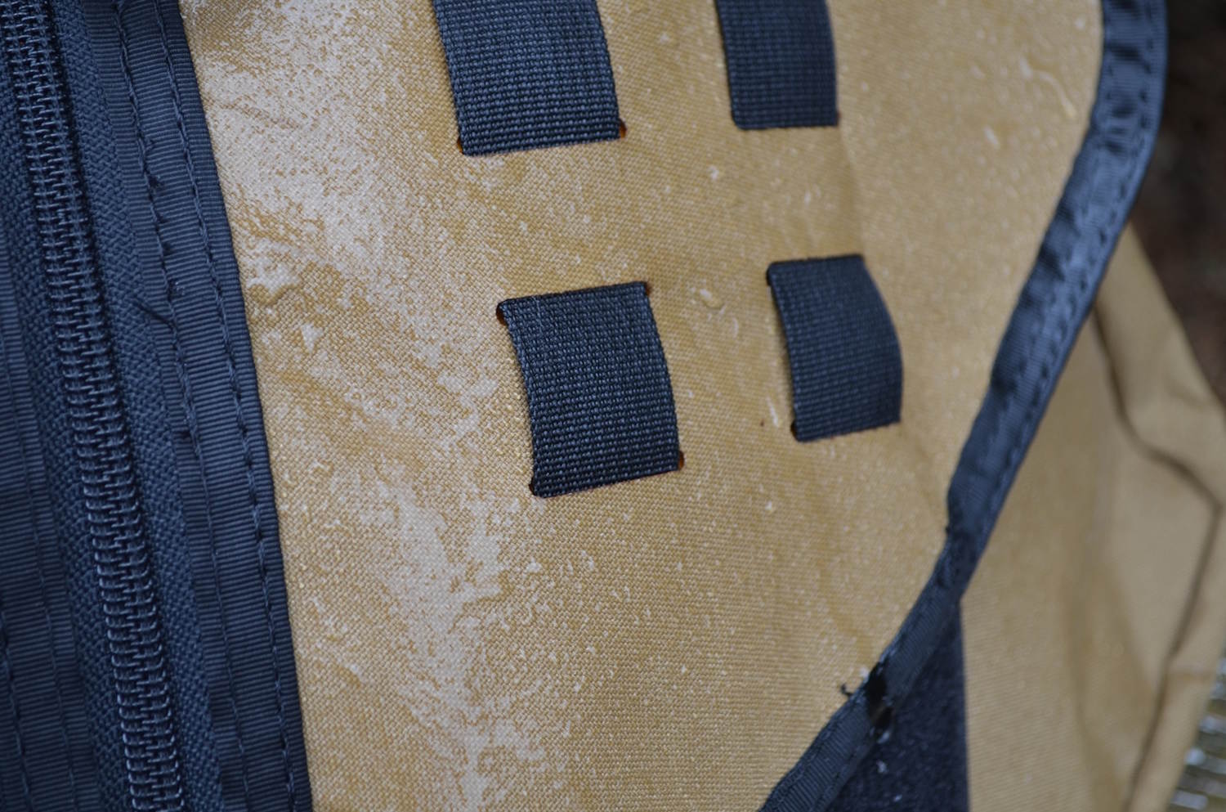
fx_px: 2243
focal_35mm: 66
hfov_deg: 30.6
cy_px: 406
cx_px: 613
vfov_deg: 20.5
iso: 200
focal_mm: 44
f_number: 5.6
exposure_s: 1/125
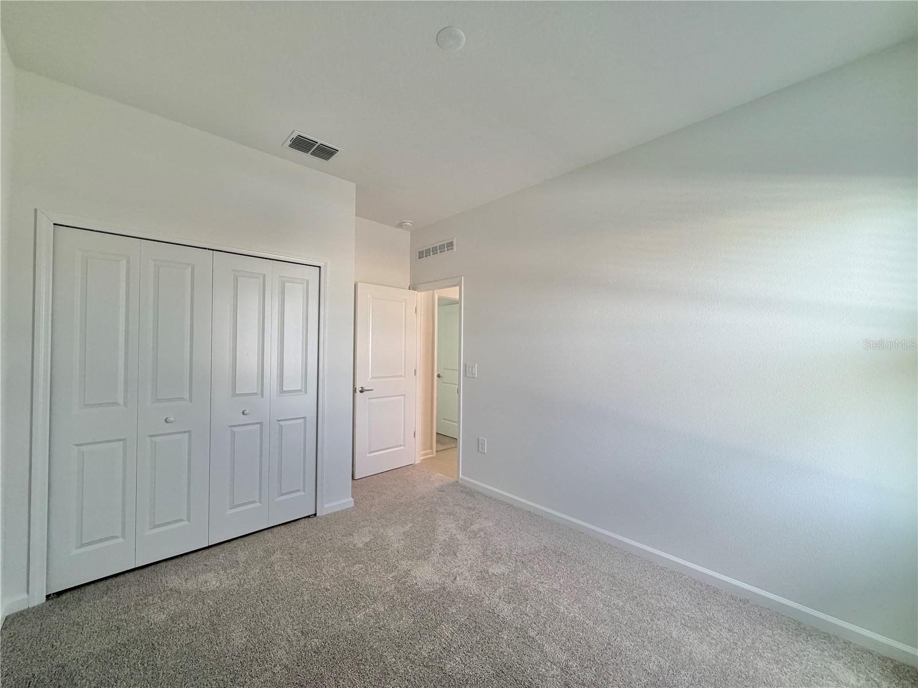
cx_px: 459
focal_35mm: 14
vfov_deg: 85.7
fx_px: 371
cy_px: 344
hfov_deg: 102.1
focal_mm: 2.22
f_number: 2.2
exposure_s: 1/120
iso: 125
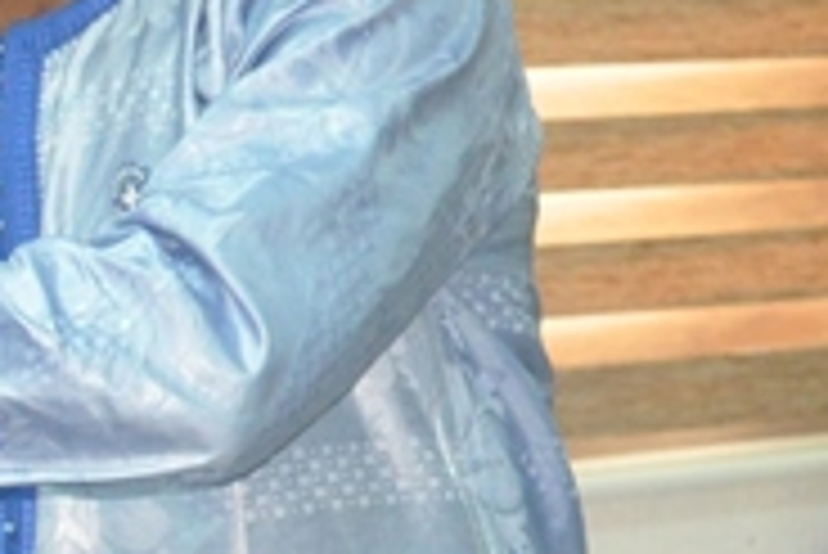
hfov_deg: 8.7
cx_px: -927
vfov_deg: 6.2
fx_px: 5087
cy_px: 385
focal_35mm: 221
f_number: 5.6
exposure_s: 1/60
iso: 3200
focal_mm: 34
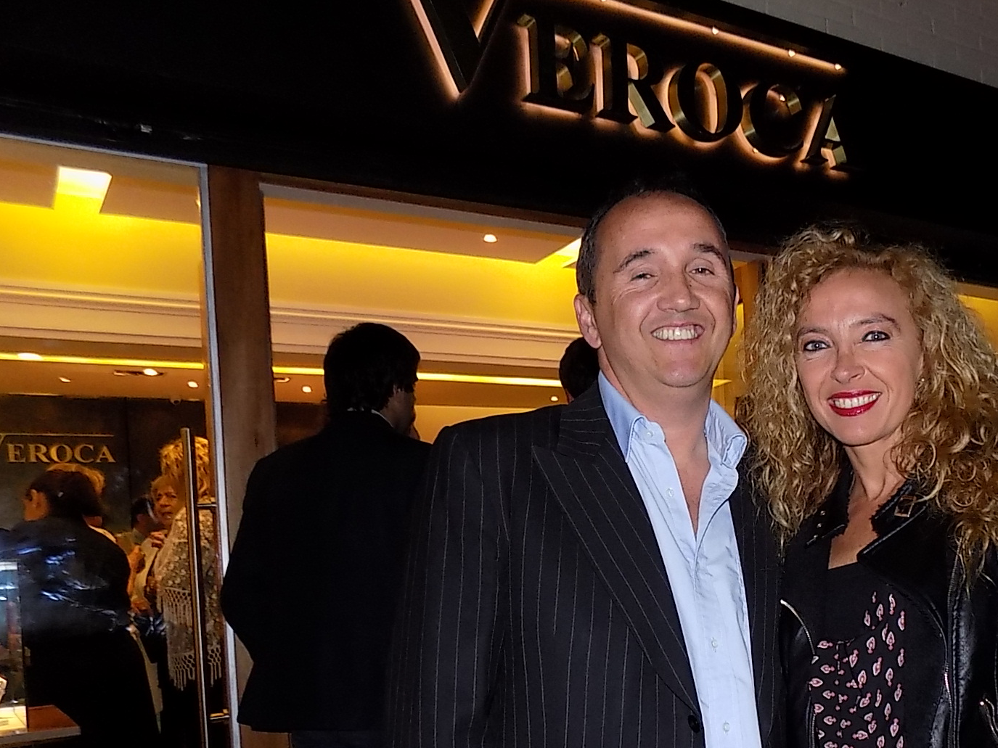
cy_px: 583
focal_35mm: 38
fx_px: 1095
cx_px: 764
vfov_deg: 36.6
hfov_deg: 47.0
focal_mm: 4
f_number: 3.1
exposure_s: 1/30
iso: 200
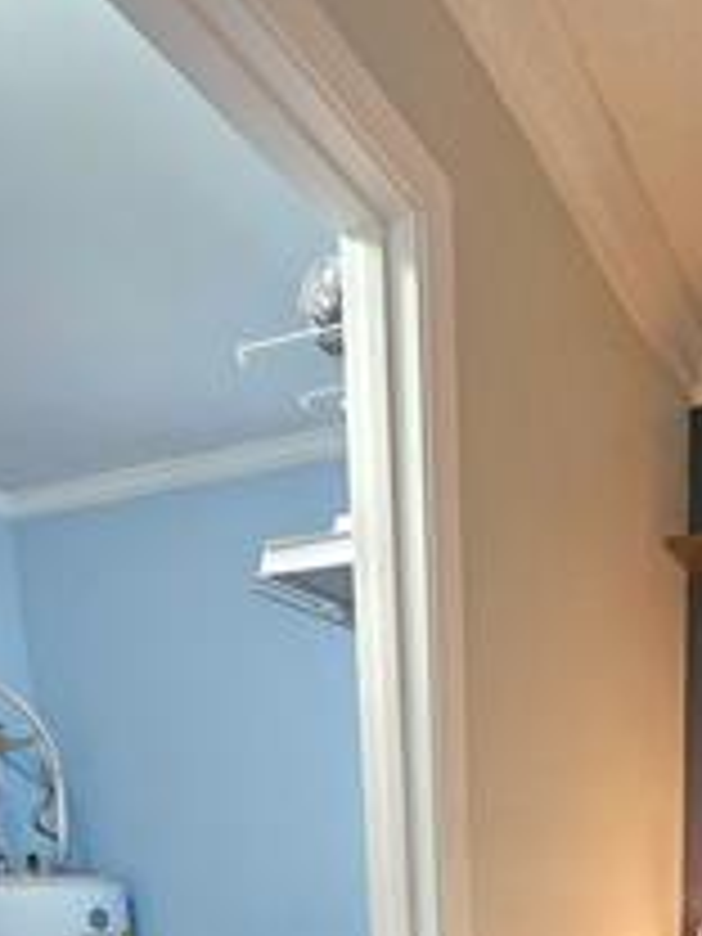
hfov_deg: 43.1
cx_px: 621
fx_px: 811
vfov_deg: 44.8
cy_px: 1040
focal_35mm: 30
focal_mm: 2.2
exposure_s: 1/60.2
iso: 400
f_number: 2.2
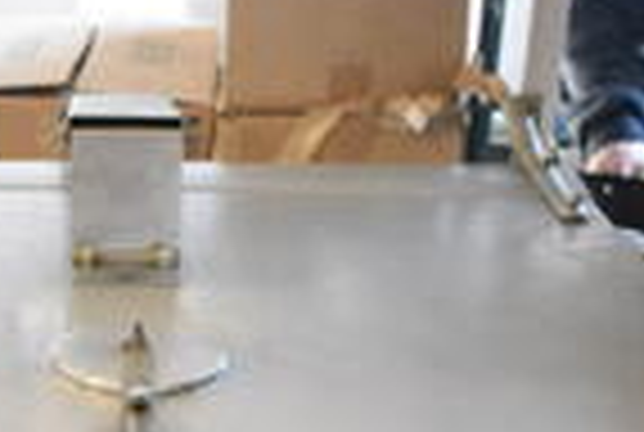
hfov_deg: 22.1
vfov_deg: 14.2
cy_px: 657
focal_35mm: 90
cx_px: 68
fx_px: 1613
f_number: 3.5
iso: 2000
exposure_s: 1/125
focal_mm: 18
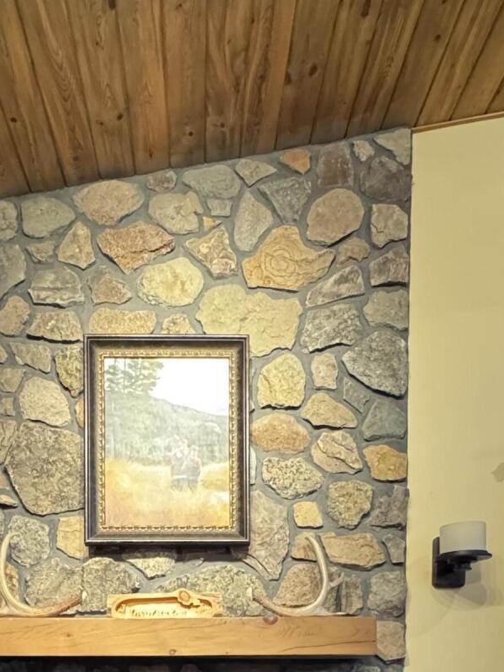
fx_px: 679
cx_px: 188
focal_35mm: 35
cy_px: 692
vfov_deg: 43.8
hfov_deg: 40.4
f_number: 2.2
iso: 1250
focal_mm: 2.22
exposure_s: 1/30
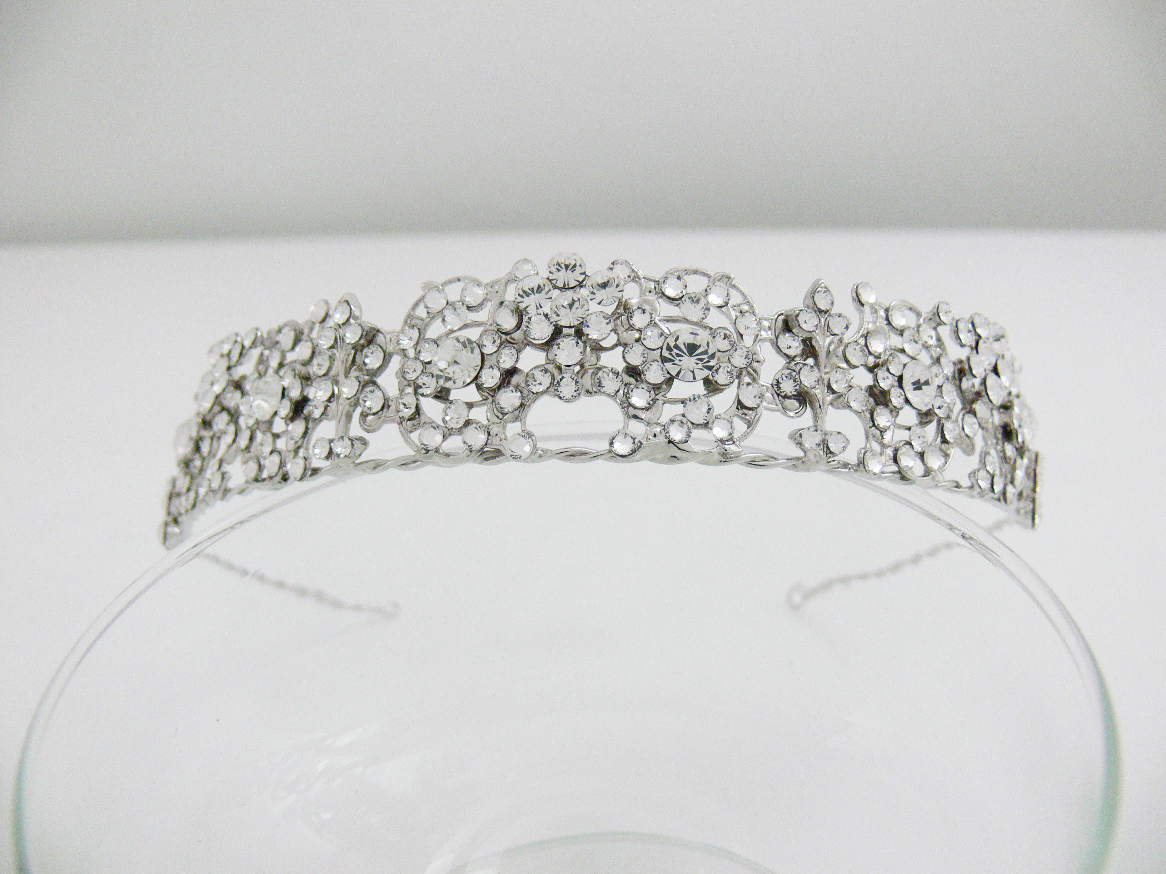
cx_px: 583
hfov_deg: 52.6
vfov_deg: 40.7
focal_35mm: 35
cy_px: 437
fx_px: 1179
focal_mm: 7.4
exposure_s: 1/13
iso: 200
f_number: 2.8
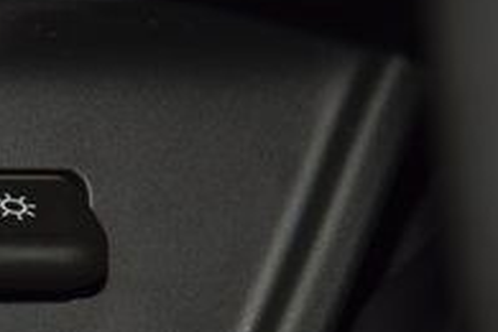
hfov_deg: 5.9
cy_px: 221
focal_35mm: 344
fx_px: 4758
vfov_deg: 4.0
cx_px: -230
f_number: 8
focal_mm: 70
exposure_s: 1/125
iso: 100
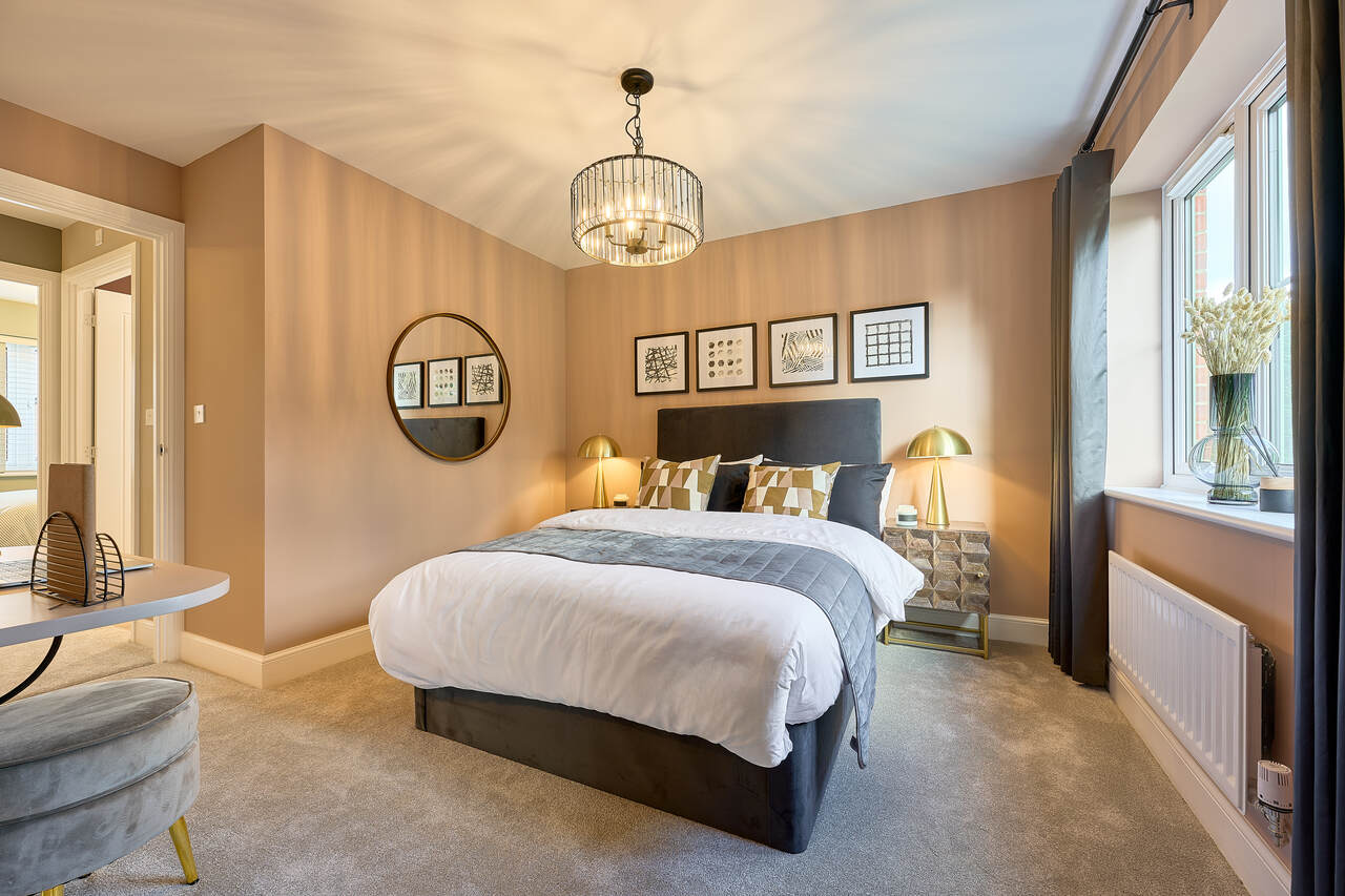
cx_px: 672
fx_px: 523
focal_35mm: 14
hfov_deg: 104.3
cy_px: 448
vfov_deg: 81.2
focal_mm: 14
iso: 100
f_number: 10
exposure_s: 1.6
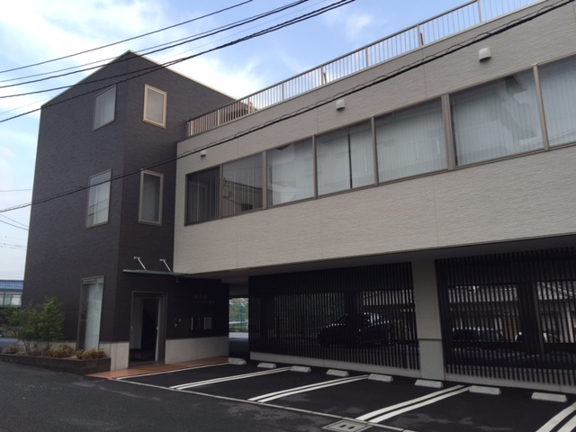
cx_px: 288
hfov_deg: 61.7
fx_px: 483
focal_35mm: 29
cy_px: 216
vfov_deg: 48.2
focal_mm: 4.15
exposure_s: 1/319
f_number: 2.2
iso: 32
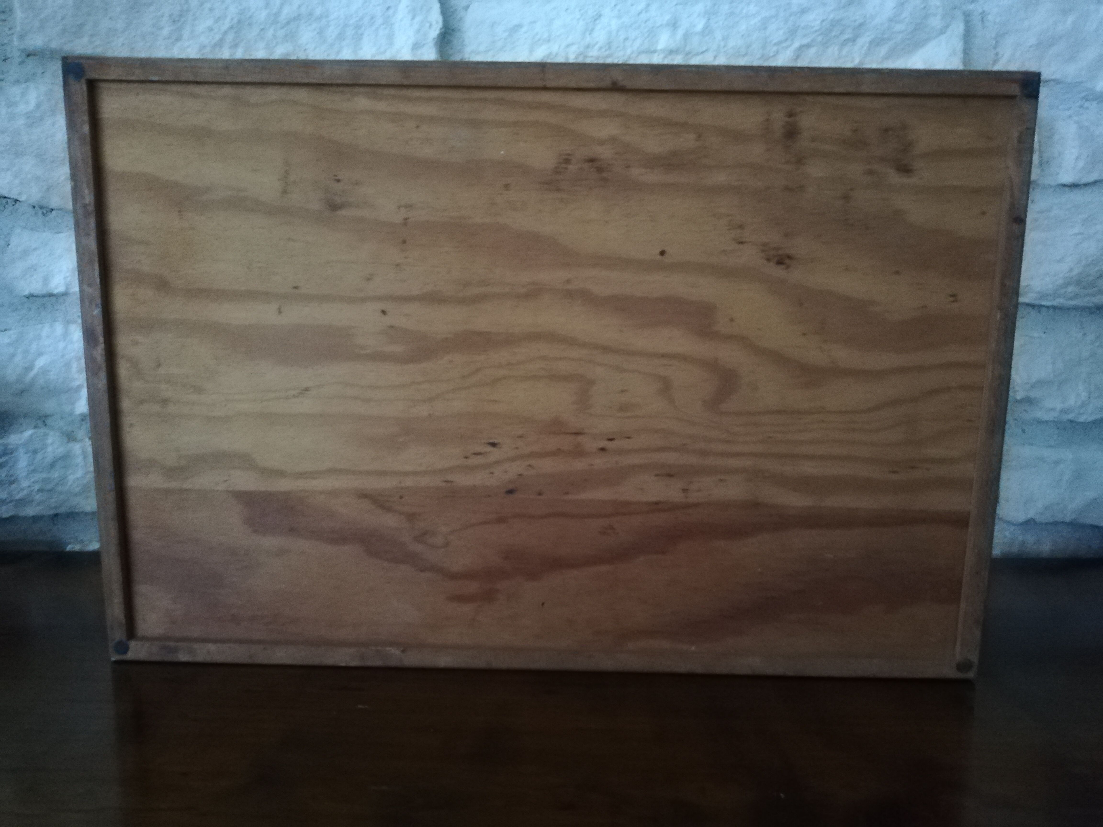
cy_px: 414
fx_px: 828
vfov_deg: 53.1
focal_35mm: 26
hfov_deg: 67.3
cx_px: 552
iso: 1600
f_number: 2.2
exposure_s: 1/12.5
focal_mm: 3.81
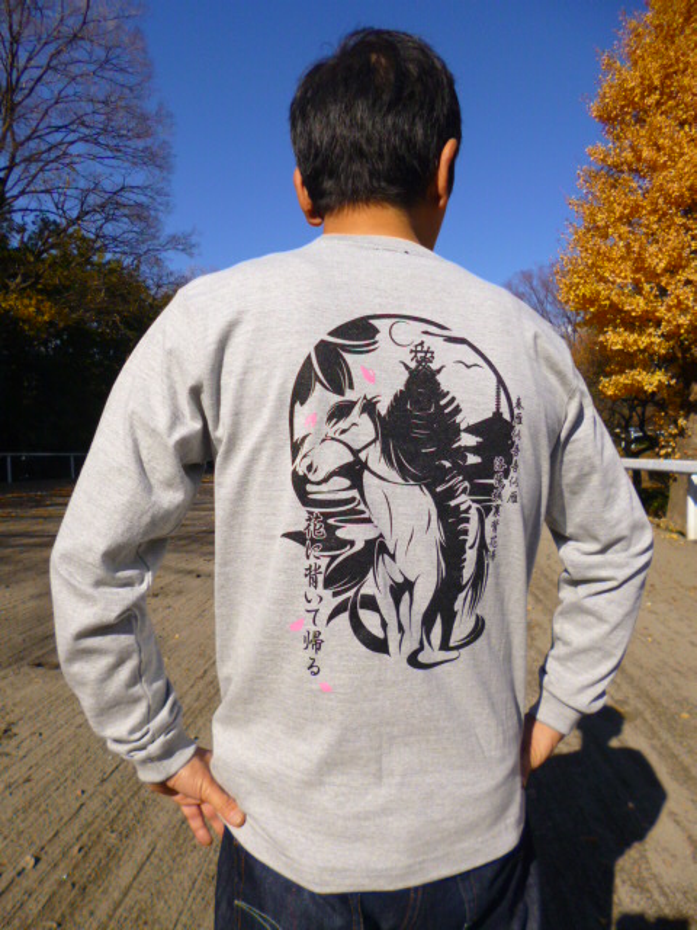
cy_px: 465
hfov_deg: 56.8
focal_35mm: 24
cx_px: 348
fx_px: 644
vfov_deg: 71.6
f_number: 9
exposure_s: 1/200
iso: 100
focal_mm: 4.3
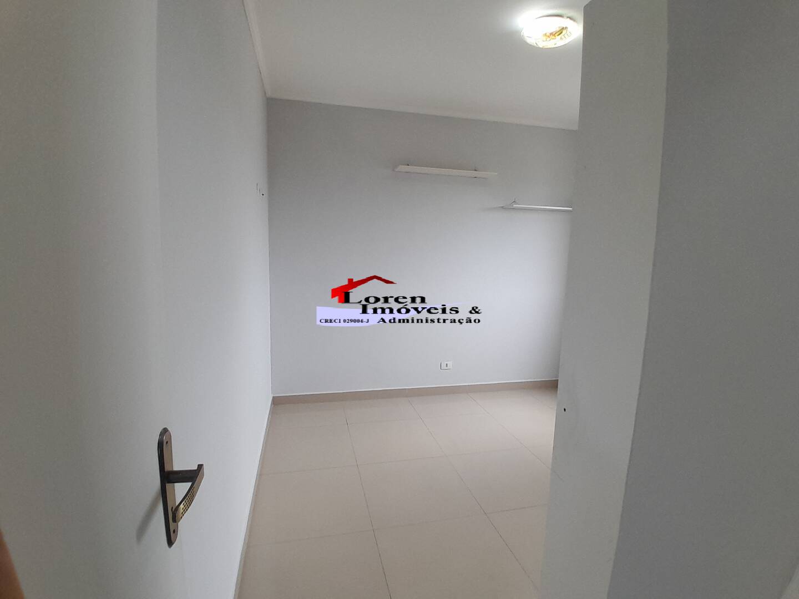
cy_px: 300
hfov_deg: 91.0
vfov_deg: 74.7
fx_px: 392
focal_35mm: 17
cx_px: 400
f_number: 2.2
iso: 50
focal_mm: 1.46
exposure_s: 1/60
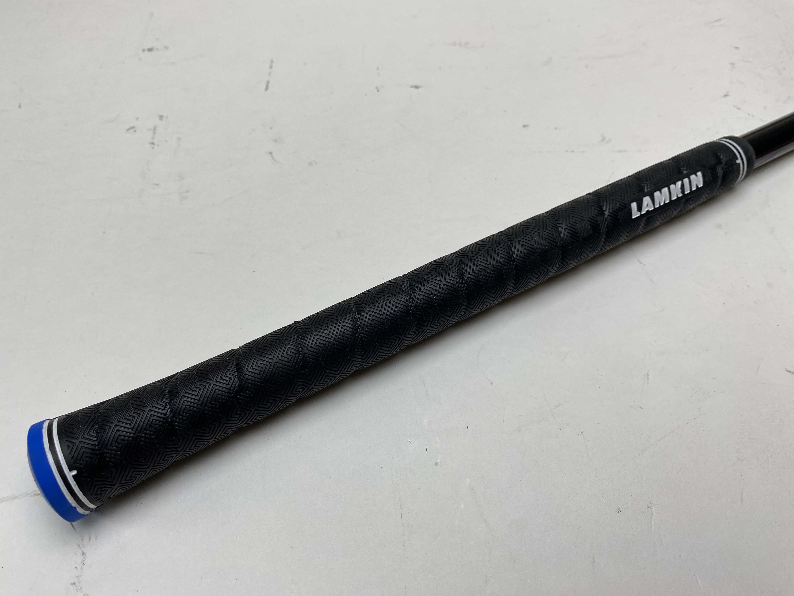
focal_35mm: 26
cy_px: 298
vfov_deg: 53.1
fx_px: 596
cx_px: 397
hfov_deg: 67.3
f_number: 1.8
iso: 32
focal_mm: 4.25
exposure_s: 1/479
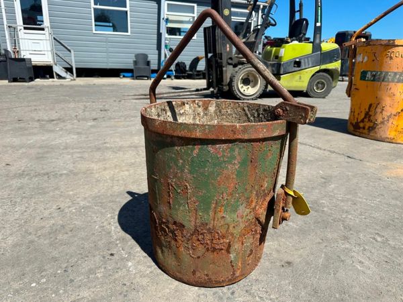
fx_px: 279
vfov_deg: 56.8
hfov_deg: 71.6
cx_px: 202
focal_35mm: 24
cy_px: 151
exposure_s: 1/4348
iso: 80
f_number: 1.78
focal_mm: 6.86
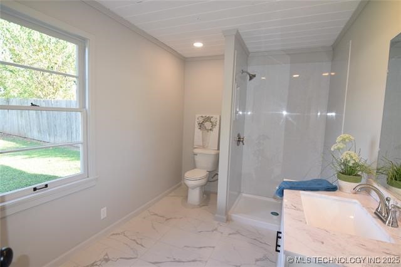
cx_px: 200
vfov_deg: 72.0
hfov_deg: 95.0
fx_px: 184
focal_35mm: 16
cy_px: 134
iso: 450
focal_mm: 11
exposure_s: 1/125
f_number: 5.6
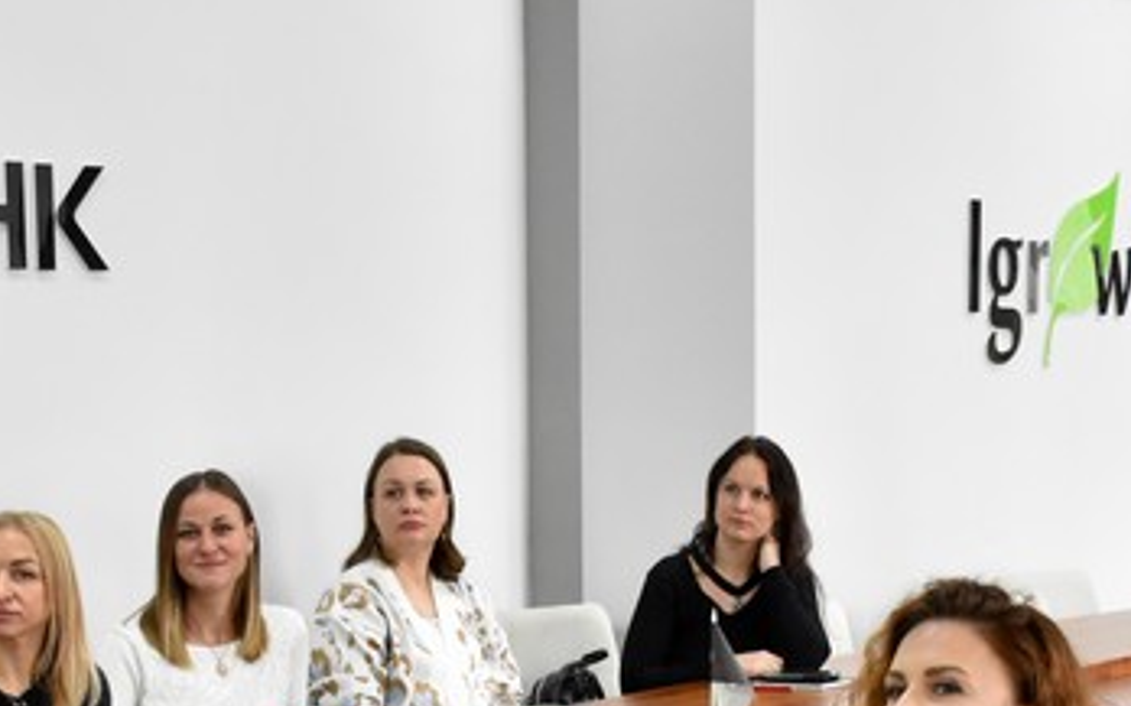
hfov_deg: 20.1
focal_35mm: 104
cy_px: 919
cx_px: 725
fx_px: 3188
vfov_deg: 12.2
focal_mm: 23
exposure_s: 1/100
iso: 2500
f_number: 4.5
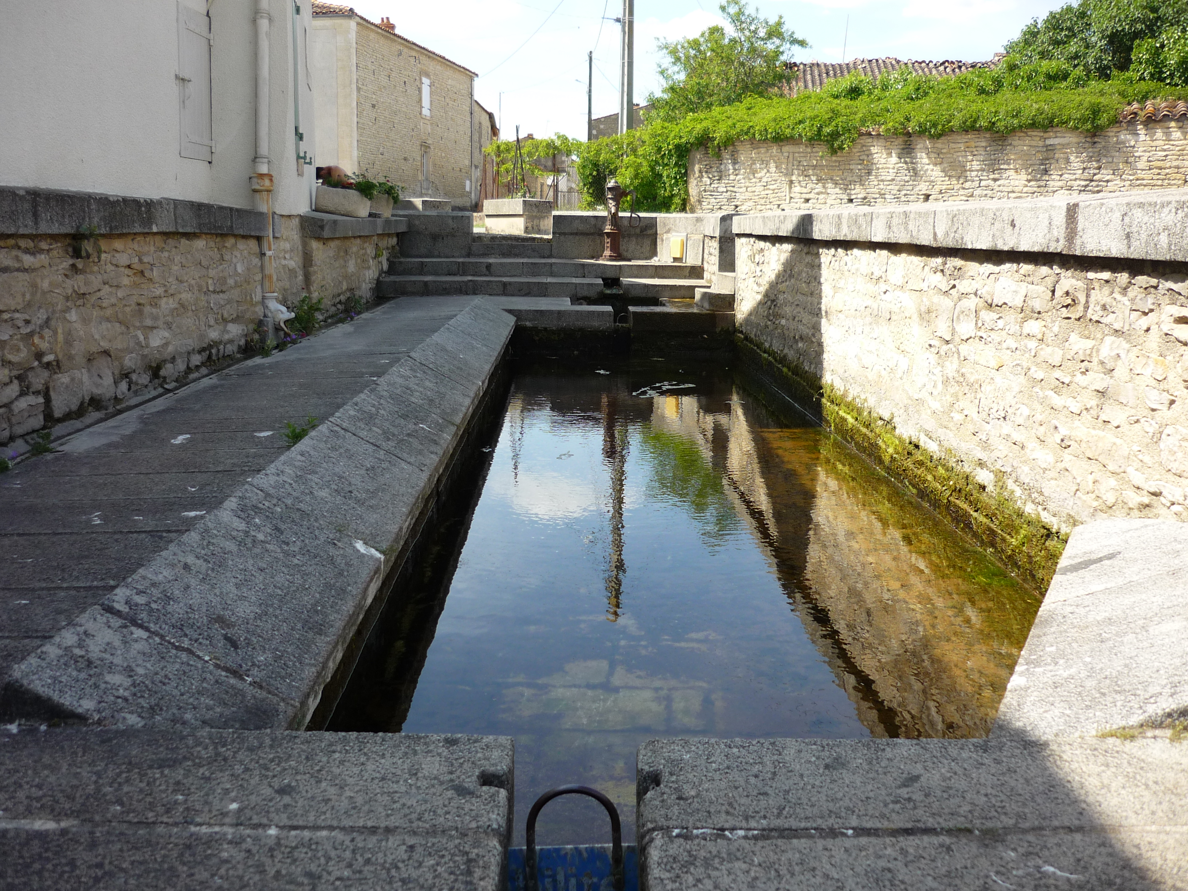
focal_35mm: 33
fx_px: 1133
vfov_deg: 42.9
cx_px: 594
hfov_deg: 55.4
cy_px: 446
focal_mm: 5.5
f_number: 2.8
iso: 100
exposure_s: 1/500
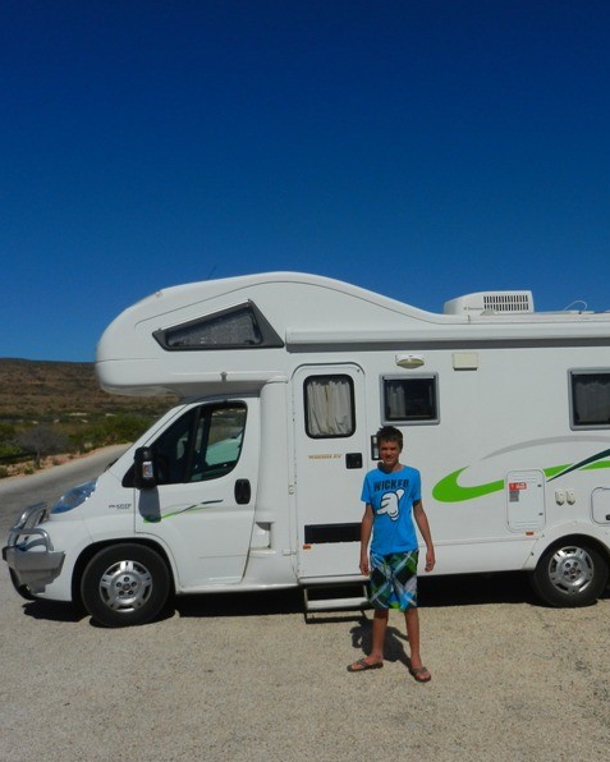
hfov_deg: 38.9
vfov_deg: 47.9
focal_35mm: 38
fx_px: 857
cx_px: 390
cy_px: 380
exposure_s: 1/2000
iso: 160
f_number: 7.2
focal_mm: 5.1
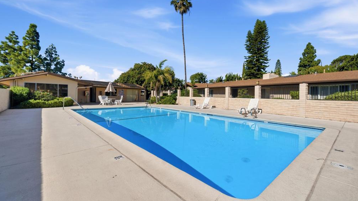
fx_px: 142
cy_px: 91
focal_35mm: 15
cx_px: 182
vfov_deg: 70.3
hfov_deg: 103.0
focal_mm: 14
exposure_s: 1/8000
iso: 320
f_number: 6.3
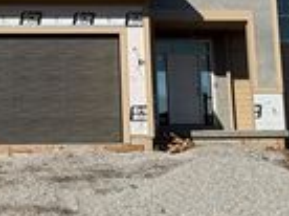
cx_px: 63
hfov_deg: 22.3
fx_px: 725
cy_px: -16
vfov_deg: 16.5
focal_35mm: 87
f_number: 1.78
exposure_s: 1/9091
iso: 80
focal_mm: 6.76
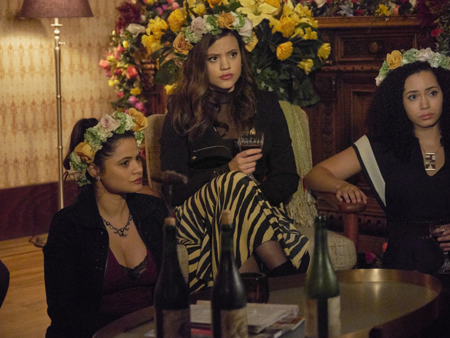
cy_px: 168
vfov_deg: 16.2
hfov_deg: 21.5
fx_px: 1183
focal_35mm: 91
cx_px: 247
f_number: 2.8
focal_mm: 55
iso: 12800
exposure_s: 1/125
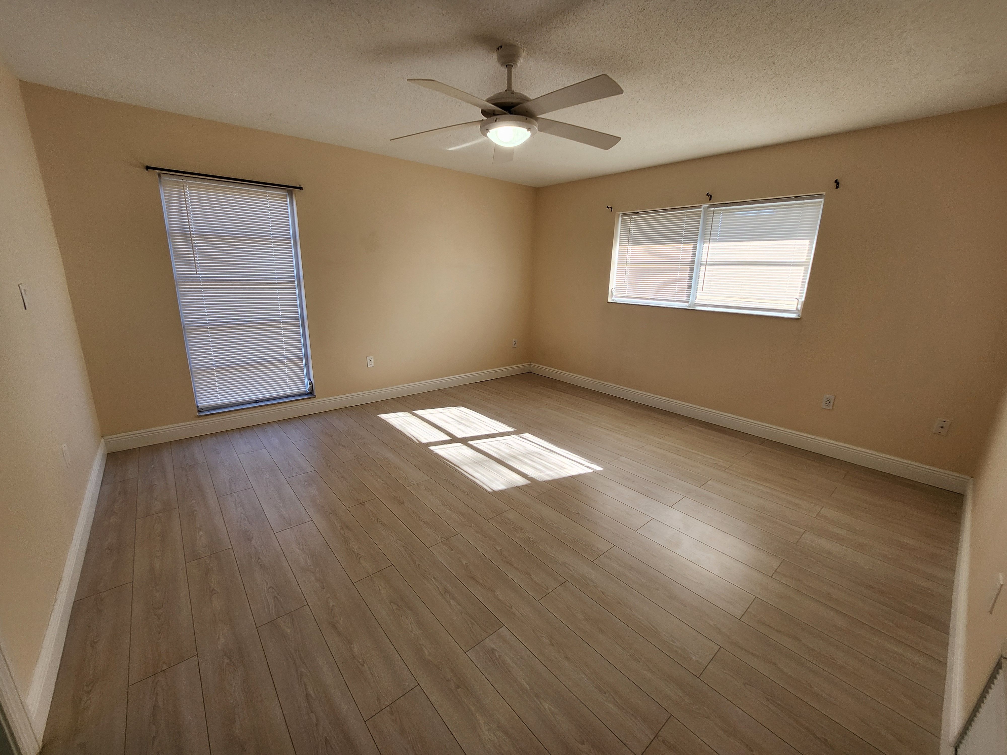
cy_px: 378
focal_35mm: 13
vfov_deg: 89.9
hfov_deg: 106.2
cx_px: 504
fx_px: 378
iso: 40
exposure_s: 1/120
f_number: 2.2
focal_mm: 1.7
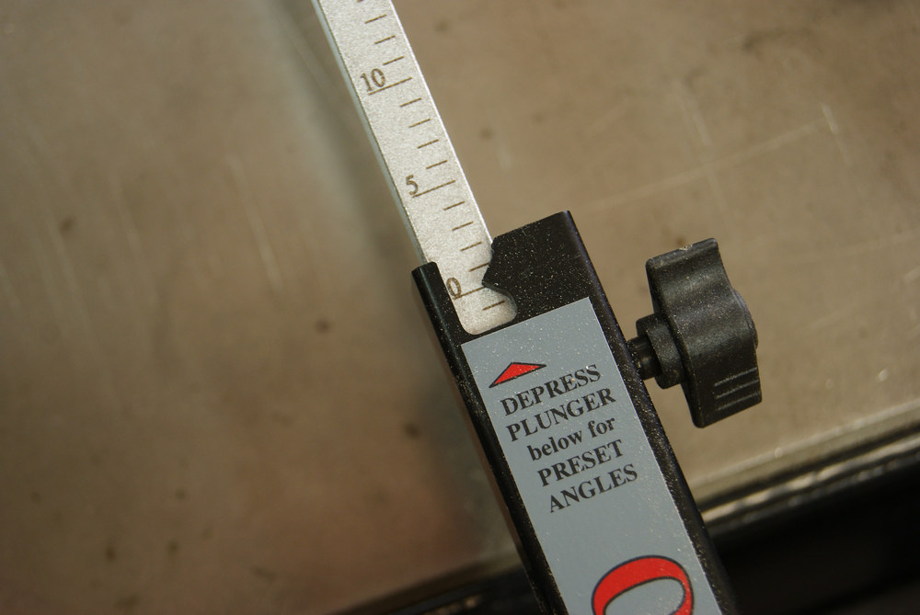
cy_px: 308
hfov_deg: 24.6
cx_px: 460
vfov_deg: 16.6
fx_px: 2110
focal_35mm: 82
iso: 200
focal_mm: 55
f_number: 5.6
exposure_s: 1/25
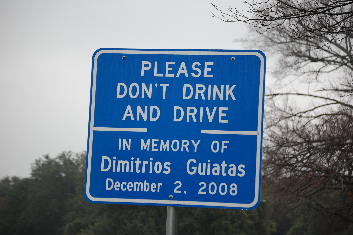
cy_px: 118
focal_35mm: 120
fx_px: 1176
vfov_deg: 11.4
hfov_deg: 17.1
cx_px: 176
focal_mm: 80
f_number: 5
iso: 400
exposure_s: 1/400
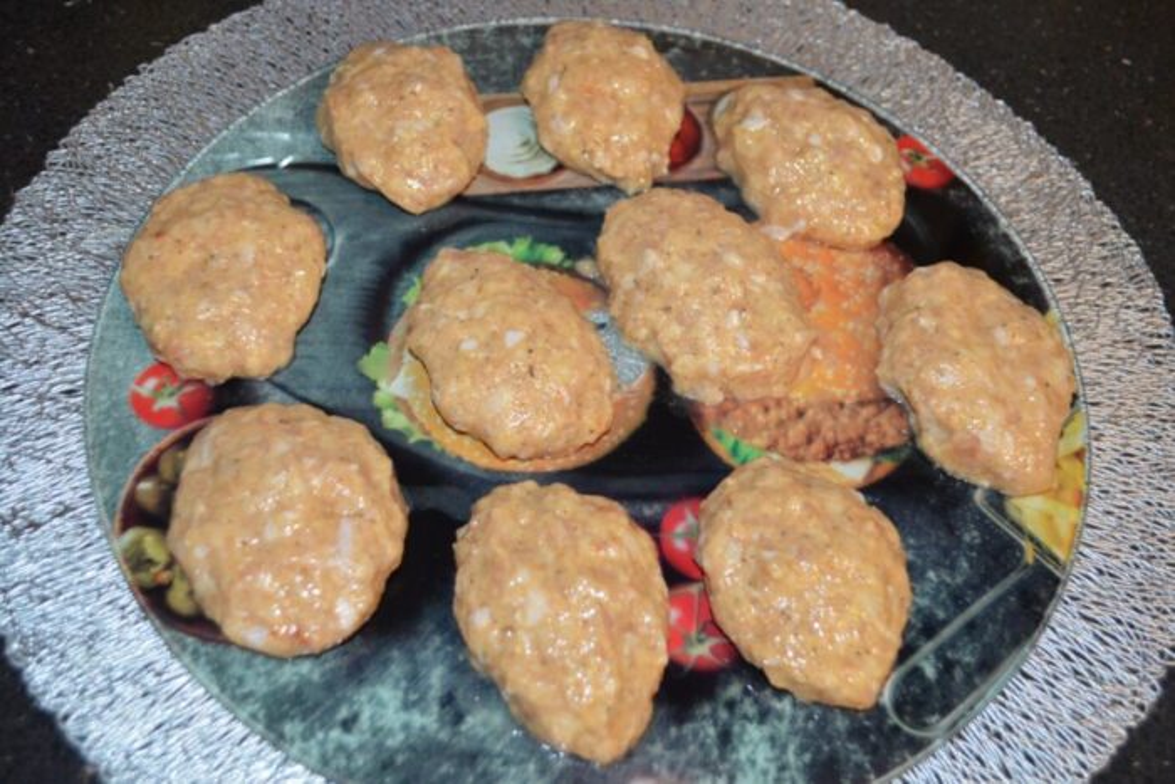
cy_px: 392
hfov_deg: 49.5
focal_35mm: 39
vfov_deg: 34.2
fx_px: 1273
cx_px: 588
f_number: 4.2
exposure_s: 1/60
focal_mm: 26
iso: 1600
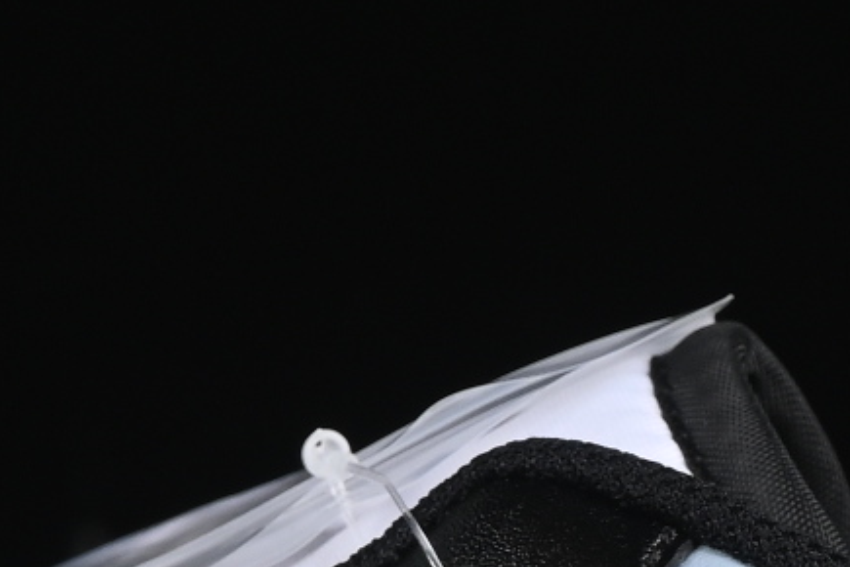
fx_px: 10884
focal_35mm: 461
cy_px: 776
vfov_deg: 3.0
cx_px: 113
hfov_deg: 4.5
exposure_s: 1/160
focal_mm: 48
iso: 160
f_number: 7.1
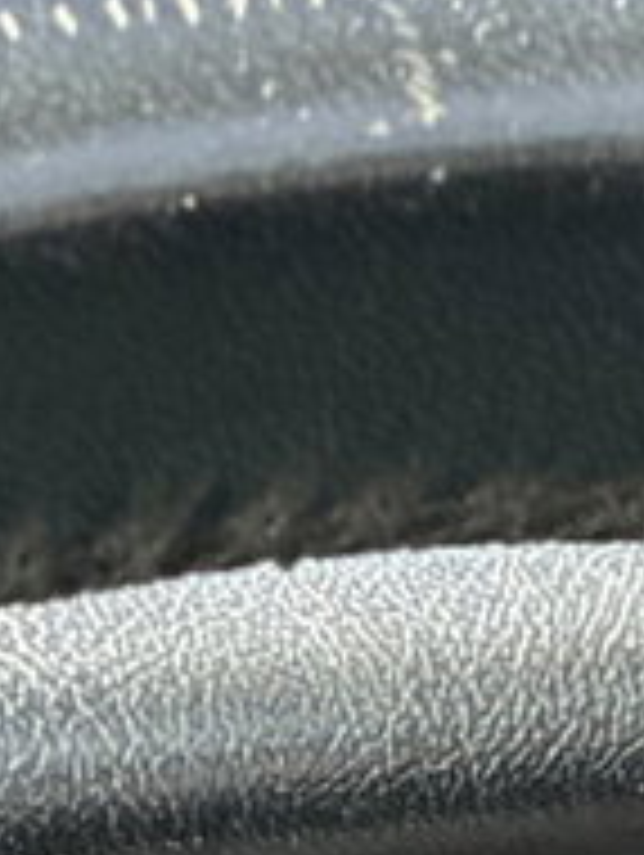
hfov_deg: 3.6
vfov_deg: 4.7
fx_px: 10247
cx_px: 1342
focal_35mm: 414
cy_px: 1994
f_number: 2.8
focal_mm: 9
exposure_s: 1/121
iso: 200
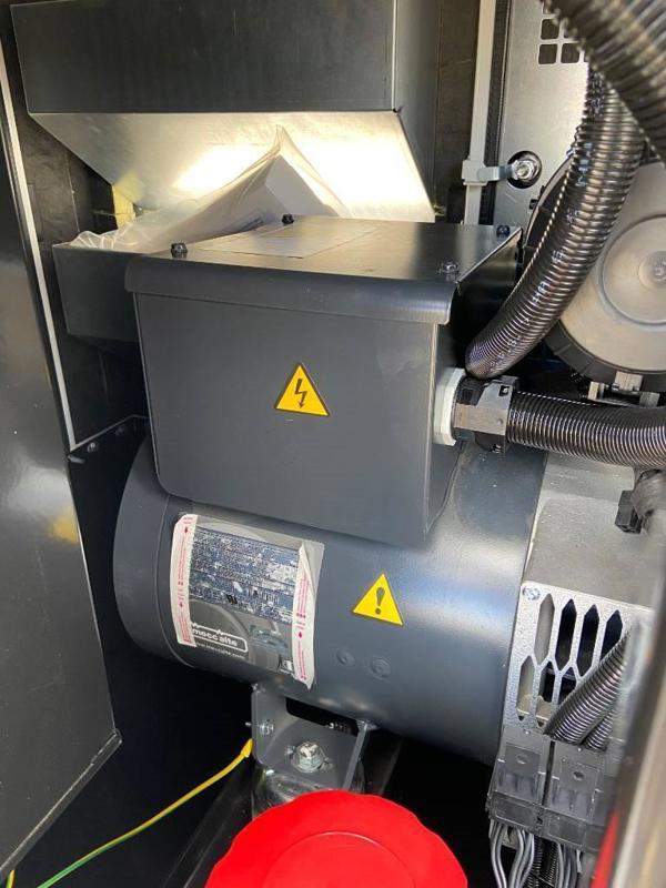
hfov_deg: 53.1
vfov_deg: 67.3
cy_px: 444
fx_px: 667
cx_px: 333
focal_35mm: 26
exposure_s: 1/94
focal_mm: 4.25
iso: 125
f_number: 1.8
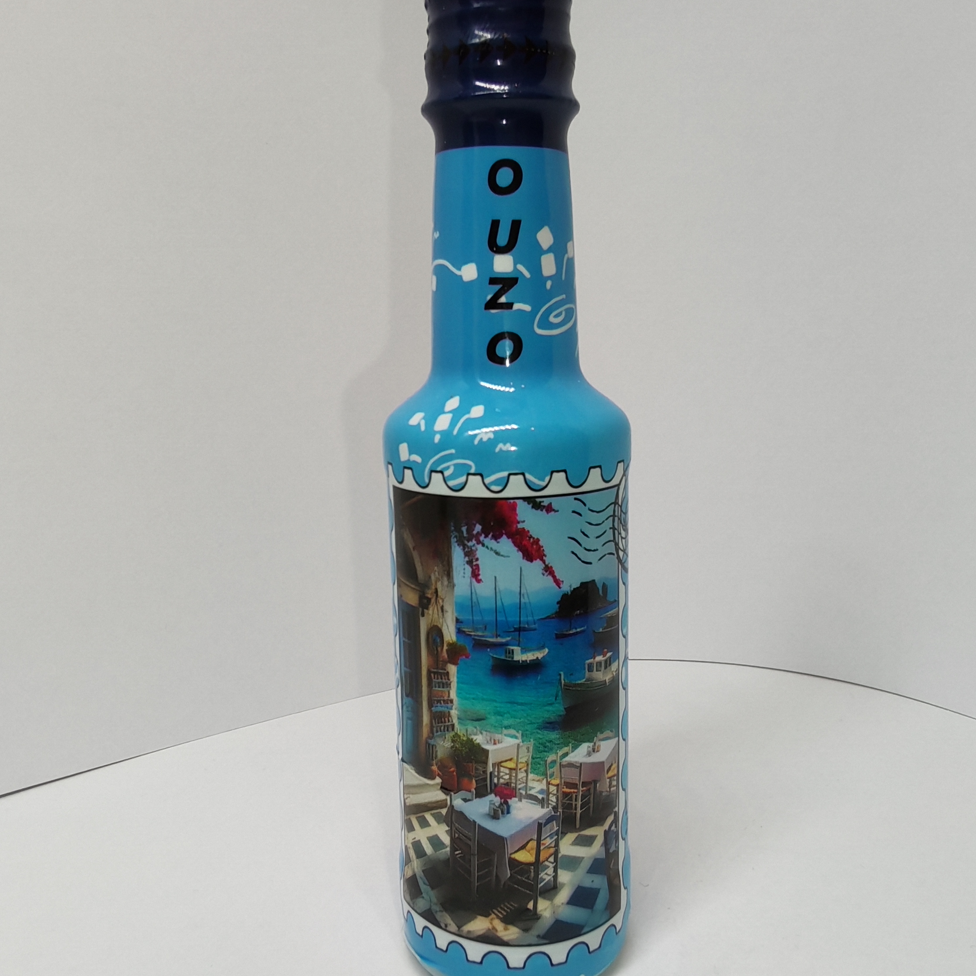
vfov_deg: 51.1
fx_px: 1021
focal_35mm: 32
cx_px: 486
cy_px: 472
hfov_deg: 51.1
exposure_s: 1/100
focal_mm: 1.96
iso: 58
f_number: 2.2
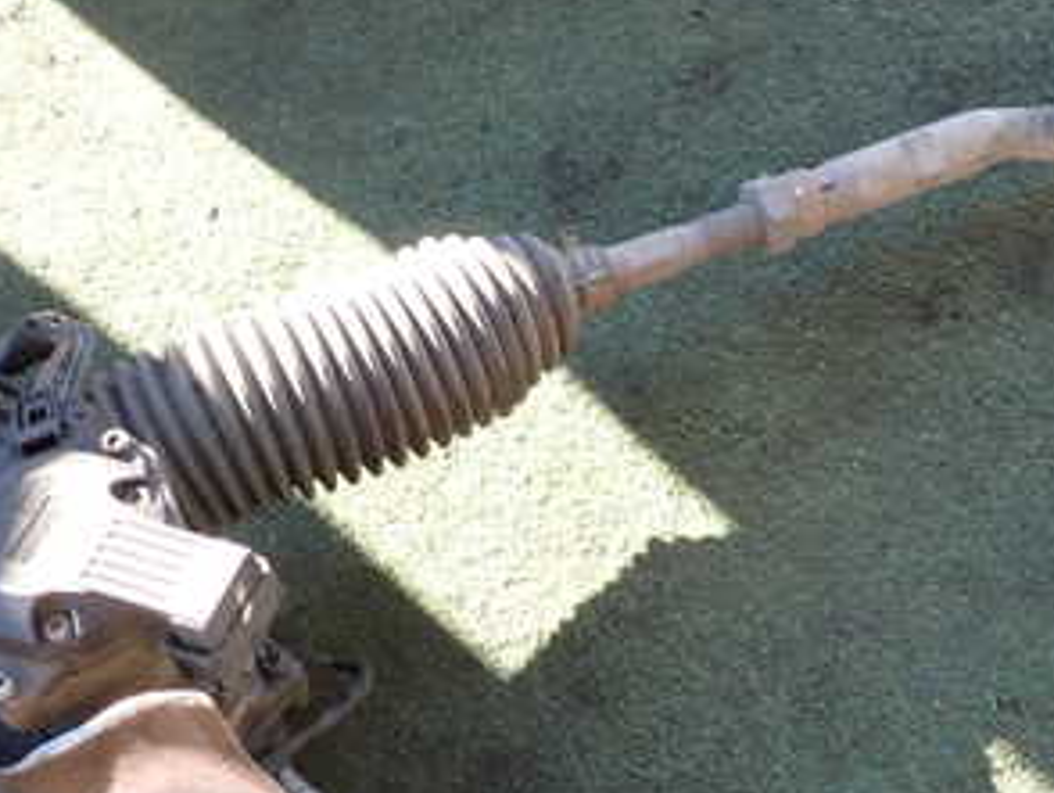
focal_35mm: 51
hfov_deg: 37.4
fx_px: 1554
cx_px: 581
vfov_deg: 28.1
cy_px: 614
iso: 100
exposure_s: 1/80
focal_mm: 4.5
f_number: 2.8
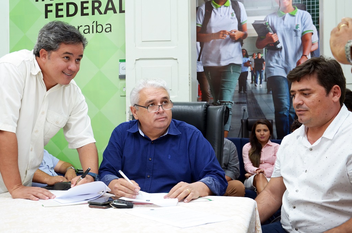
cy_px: 116
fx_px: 381
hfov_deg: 49.6
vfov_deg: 34.1
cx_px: 176
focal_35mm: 39
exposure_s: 1/25
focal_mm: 26
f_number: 4
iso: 400
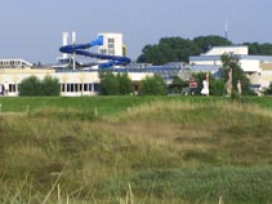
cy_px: 99
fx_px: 1154
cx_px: 107
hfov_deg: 13.4
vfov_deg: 10.1
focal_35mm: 147
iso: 64
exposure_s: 1/320
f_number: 4.5
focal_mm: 13.7
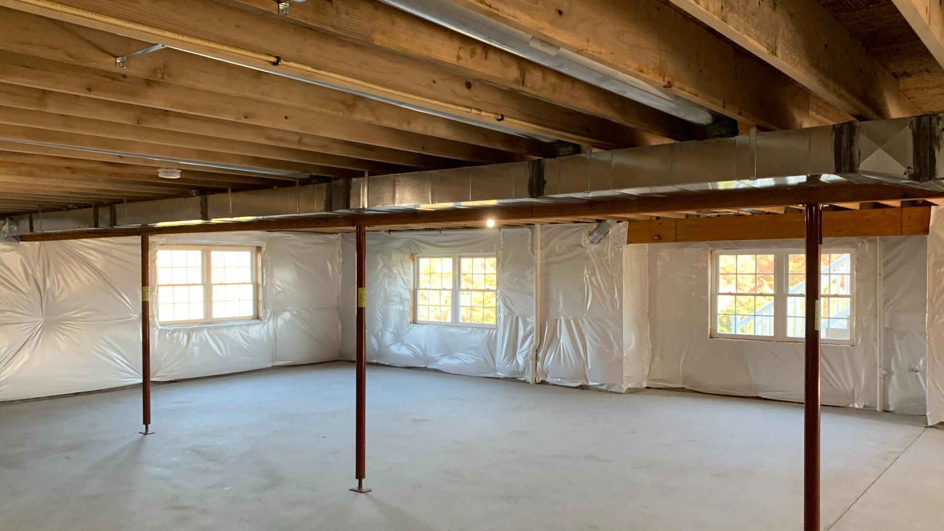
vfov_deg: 38.9
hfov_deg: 64.3
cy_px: 286
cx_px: 461
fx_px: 751
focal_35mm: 30
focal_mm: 4.25
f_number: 1.8
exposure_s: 1/60
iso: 160
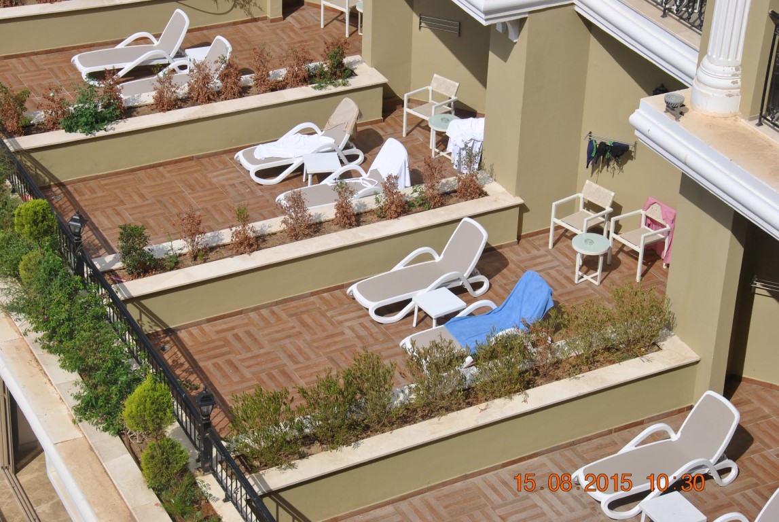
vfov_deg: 16.6
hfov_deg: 24.6
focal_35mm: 82
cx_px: 390
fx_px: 1787
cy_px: 261
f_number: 9
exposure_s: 1/400
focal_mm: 55
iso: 100
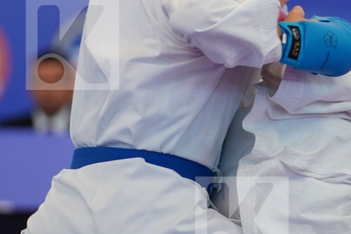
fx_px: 3597
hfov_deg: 5.6
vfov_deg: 3.7
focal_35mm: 369
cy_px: 44
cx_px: 242
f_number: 2.8
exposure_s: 1/1000
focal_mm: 144
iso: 1600
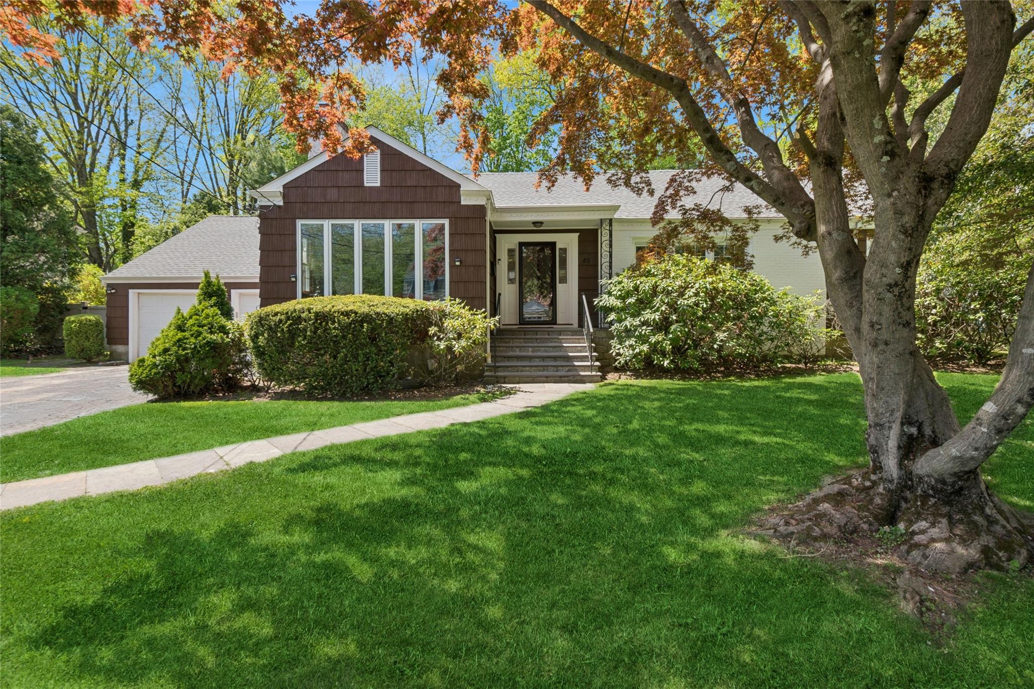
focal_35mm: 15
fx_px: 431
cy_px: 344
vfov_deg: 77.3
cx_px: 517
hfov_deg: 100.4
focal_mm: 10
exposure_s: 1/30
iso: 100
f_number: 11
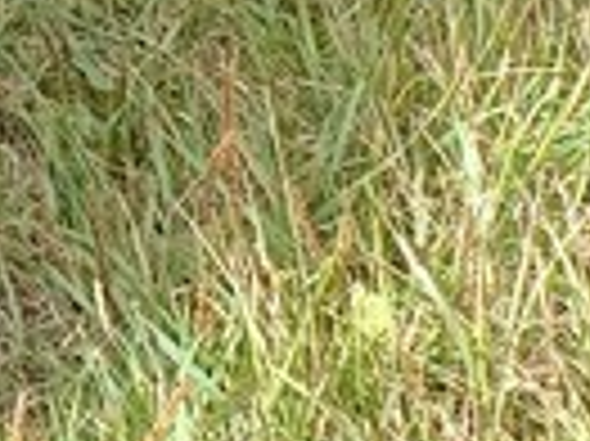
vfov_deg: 6.8
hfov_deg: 7.9
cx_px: -1491
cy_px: -932
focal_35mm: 195
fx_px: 3321
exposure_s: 1/492
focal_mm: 4.65
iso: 50
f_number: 1.8
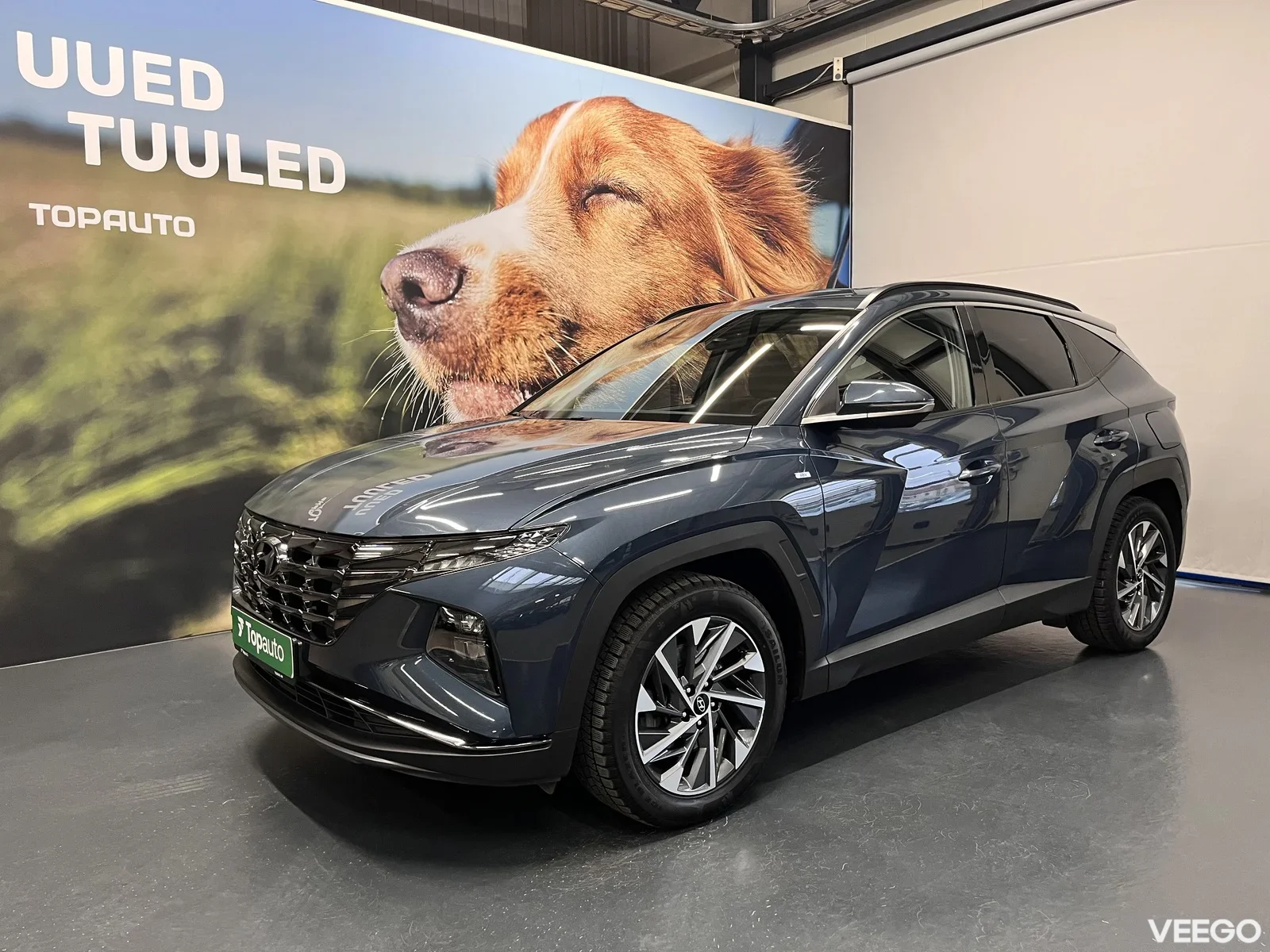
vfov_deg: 53.1
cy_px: 476
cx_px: 635
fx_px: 954
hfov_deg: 67.3
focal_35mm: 26
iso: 125
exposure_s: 1/69
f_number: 1.6
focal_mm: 5.1
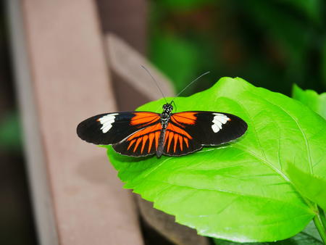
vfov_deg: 5.0
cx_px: 163
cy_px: 122
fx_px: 2827
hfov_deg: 6.6
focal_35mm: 300
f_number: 5.6
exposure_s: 1/100
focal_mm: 150
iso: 200
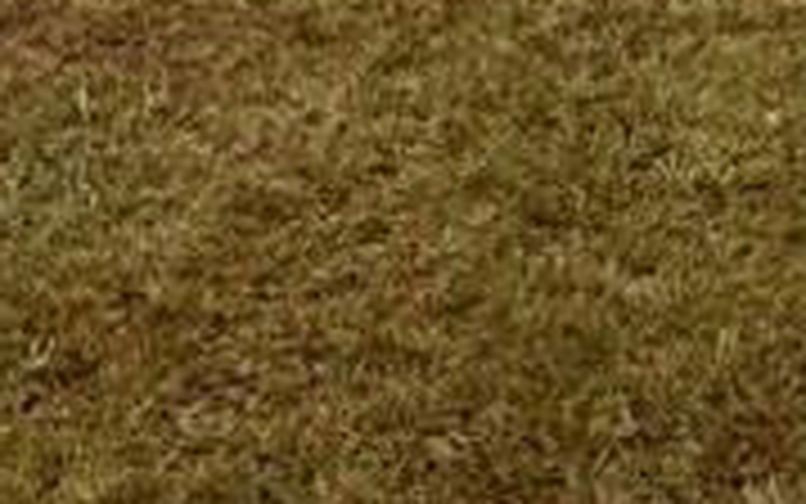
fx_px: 1868
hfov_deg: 22.5
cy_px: -680
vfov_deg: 12.4
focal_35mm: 85
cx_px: 955
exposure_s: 1/1368
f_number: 2.2
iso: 50
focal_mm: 2.22
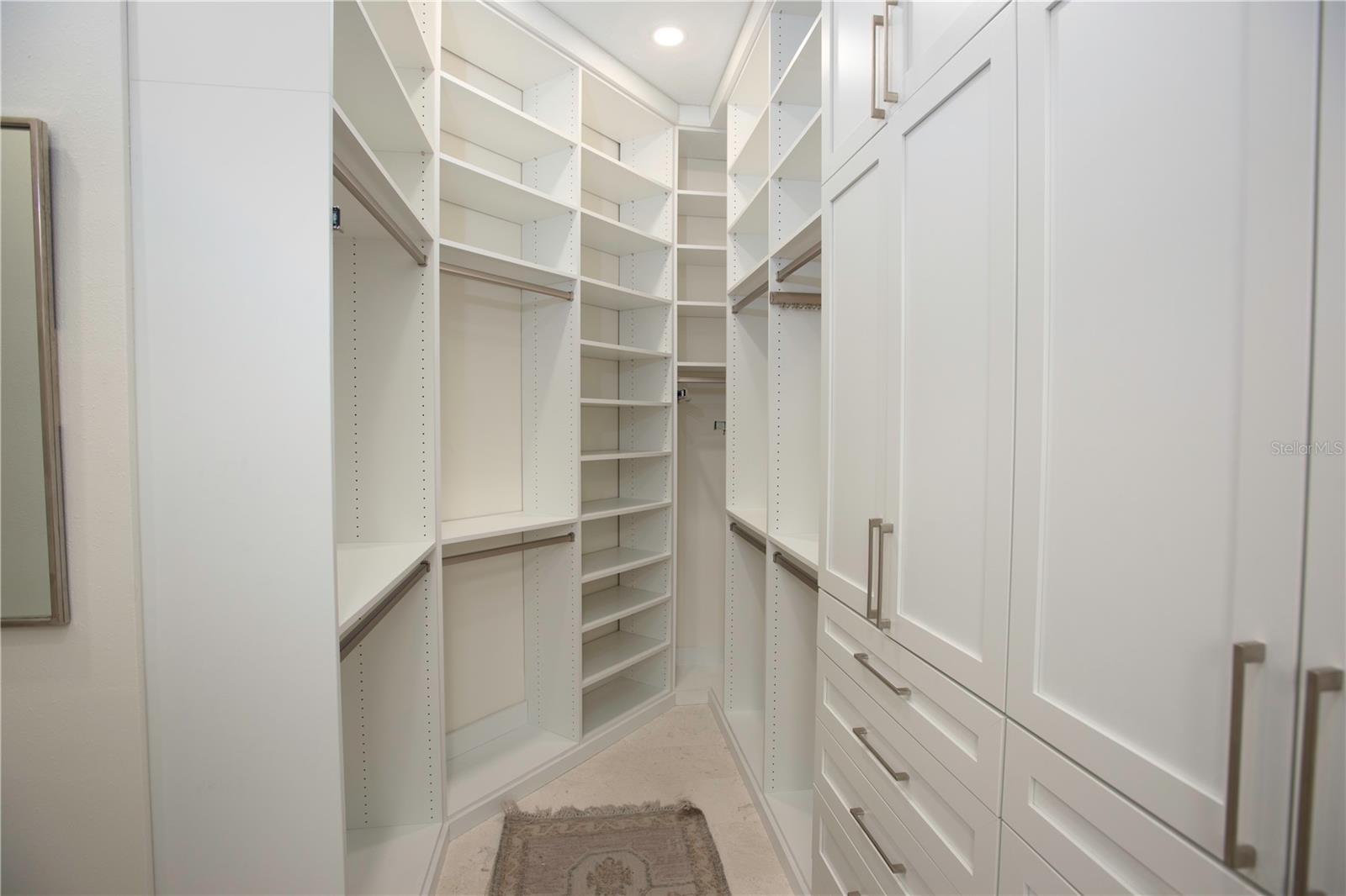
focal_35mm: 17
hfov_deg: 93.3
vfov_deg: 70.4
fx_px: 635
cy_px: 448
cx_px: 673
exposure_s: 1/20
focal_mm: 17
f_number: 6.3
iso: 320
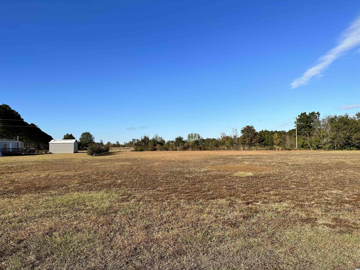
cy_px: 135
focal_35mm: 24
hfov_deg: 71.6
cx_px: 180
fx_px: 250
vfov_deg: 56.8
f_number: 1.78
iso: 80
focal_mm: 6.86
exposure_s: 1/5263
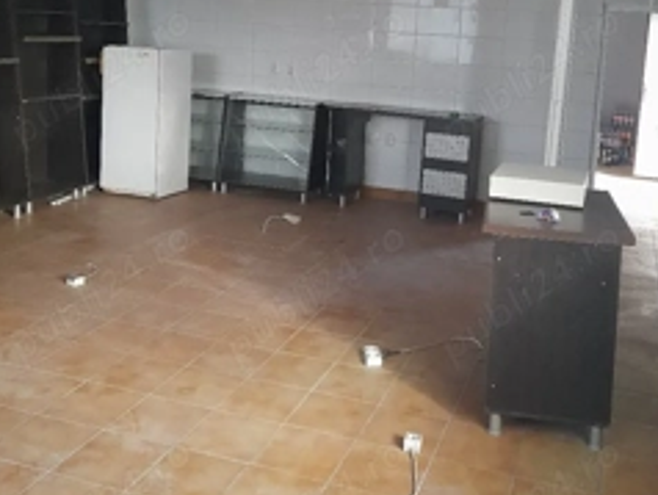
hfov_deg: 44.7
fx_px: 799
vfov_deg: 33.6
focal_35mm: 42
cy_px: 111
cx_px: 370
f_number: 2
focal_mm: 4.6
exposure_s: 1/60.2
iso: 400
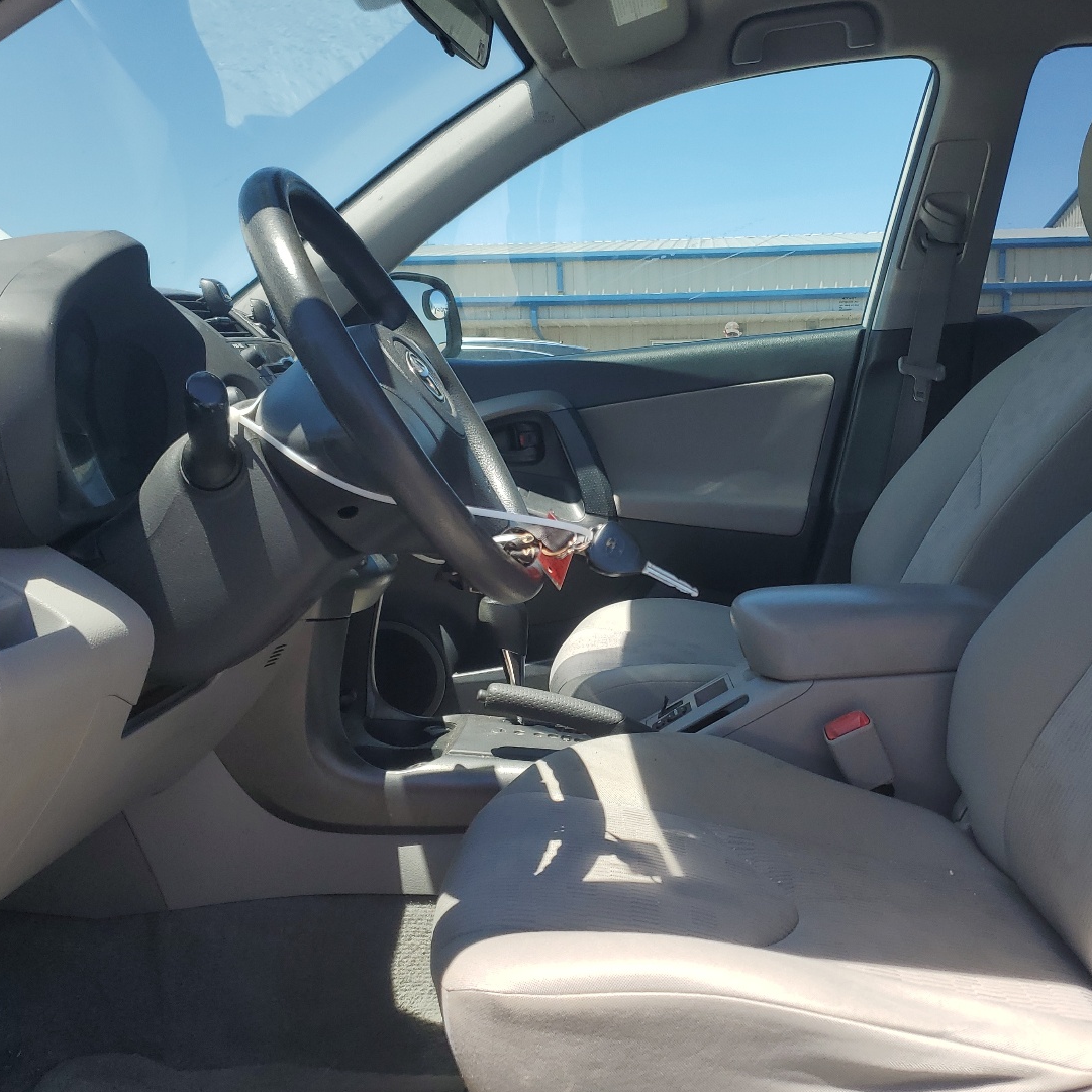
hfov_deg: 48.3
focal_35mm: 34
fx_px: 1213
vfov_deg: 48.4
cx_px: 625
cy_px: 604
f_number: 1.5
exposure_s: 1/1250
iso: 50
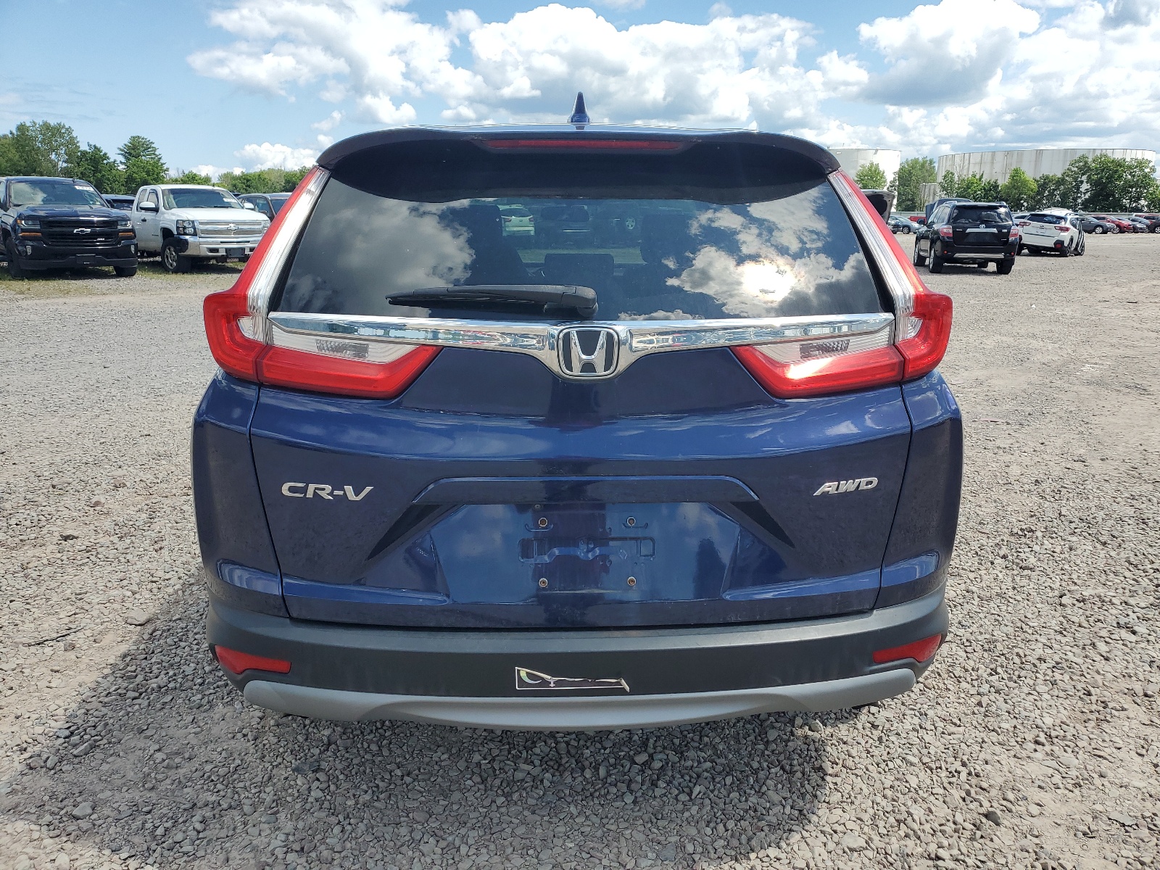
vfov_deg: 53.1
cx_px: 580
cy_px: 435
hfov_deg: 67.3
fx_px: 871
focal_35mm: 26
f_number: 1.5
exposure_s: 1/2500
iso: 50
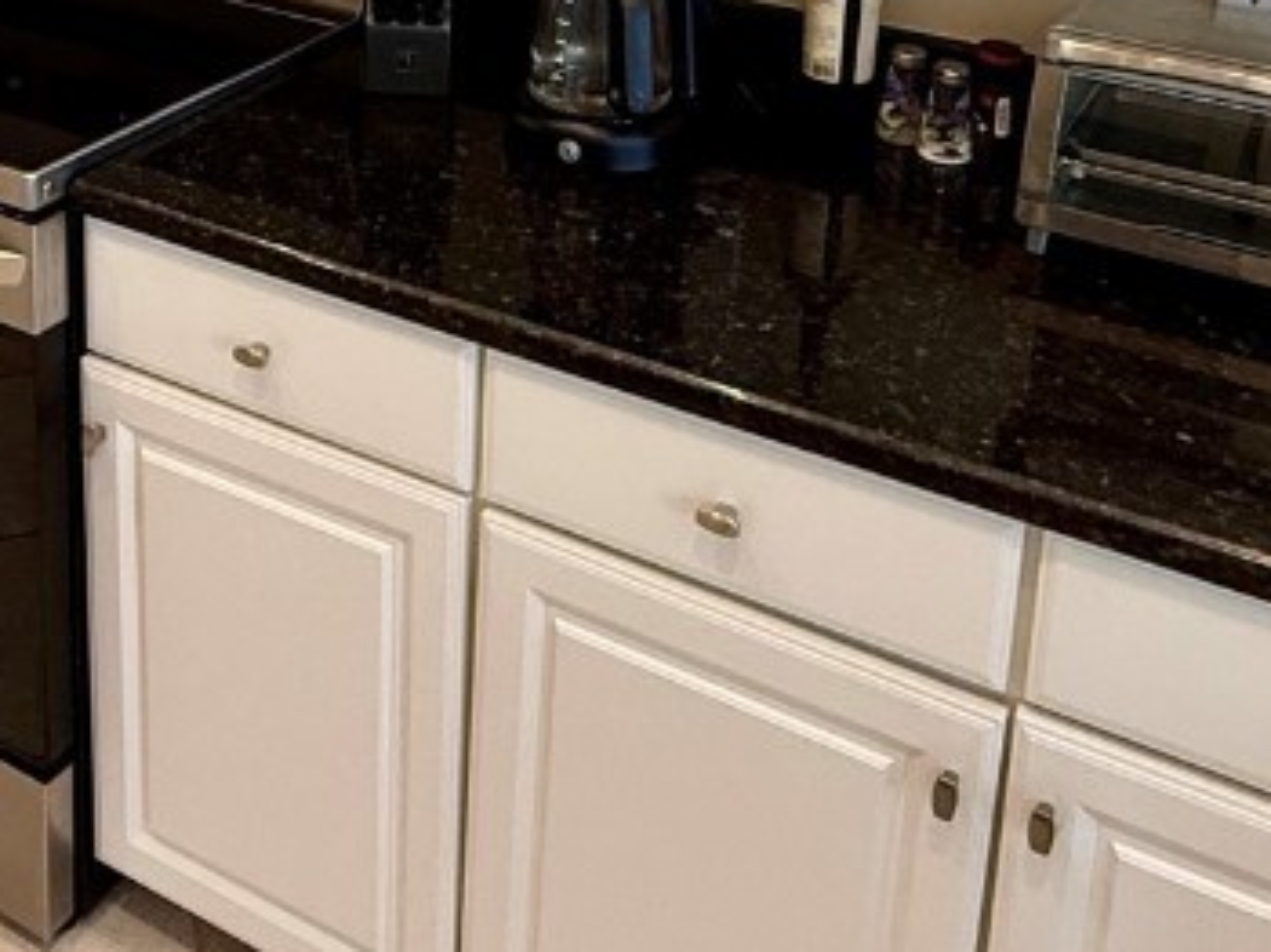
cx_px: 149
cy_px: -352
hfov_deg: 42.4
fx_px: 1504
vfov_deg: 27.7
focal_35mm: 41
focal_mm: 2.22
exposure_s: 1/60
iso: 250
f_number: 2.2
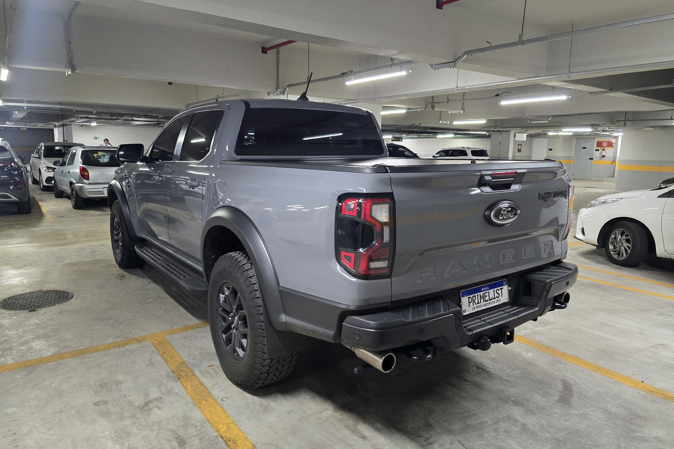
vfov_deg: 53.1
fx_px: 449
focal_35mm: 24
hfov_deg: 73.7
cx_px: 336
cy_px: 214
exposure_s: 1/60
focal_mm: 6.3
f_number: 1.7
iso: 800
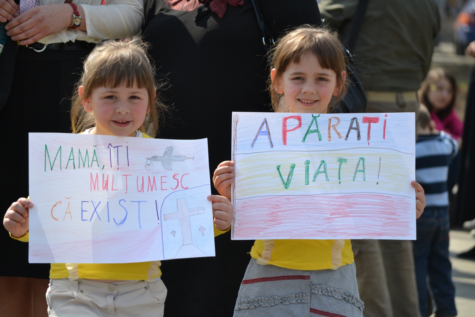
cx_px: 238
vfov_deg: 7.5
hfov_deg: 11.2
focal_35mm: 183
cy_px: 158
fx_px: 2415
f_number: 5
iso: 400
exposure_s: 1/1250
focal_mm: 122
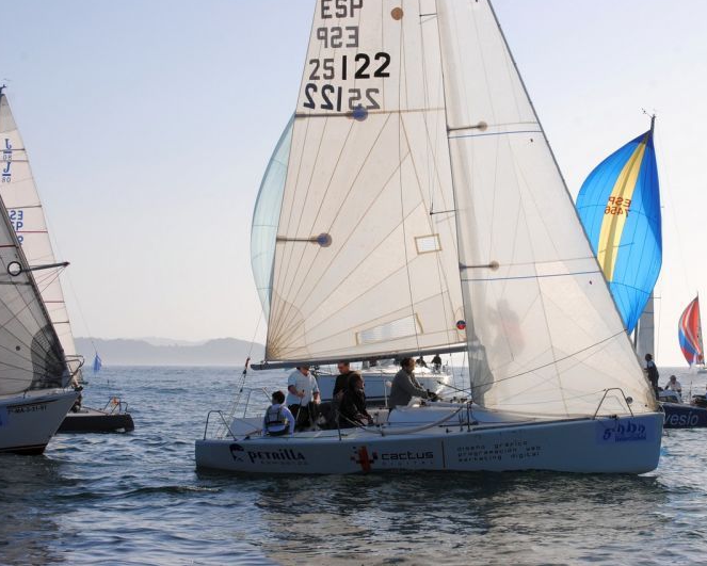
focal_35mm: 94
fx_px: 1959
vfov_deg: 16.4
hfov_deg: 20.4
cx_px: 416
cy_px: 281
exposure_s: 1/320
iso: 100
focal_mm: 55
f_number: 9
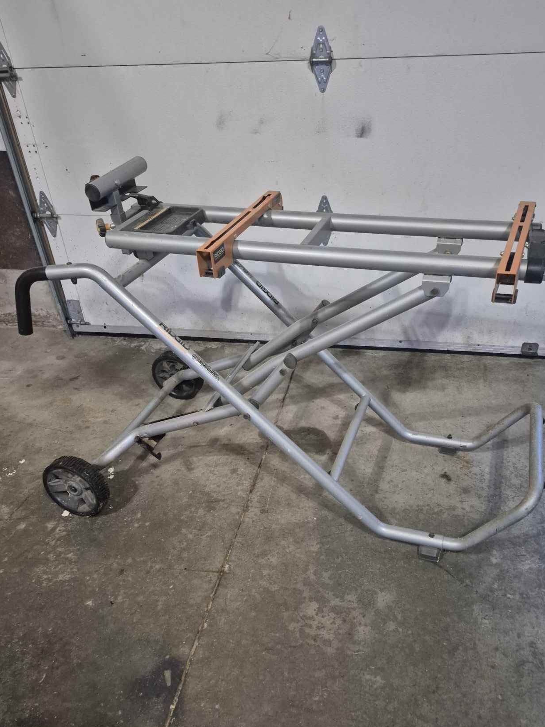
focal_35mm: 27
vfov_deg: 65.0
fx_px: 567
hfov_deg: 51.2
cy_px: 412
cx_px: 305
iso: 1250
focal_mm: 5.4
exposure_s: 1/60
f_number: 1.8
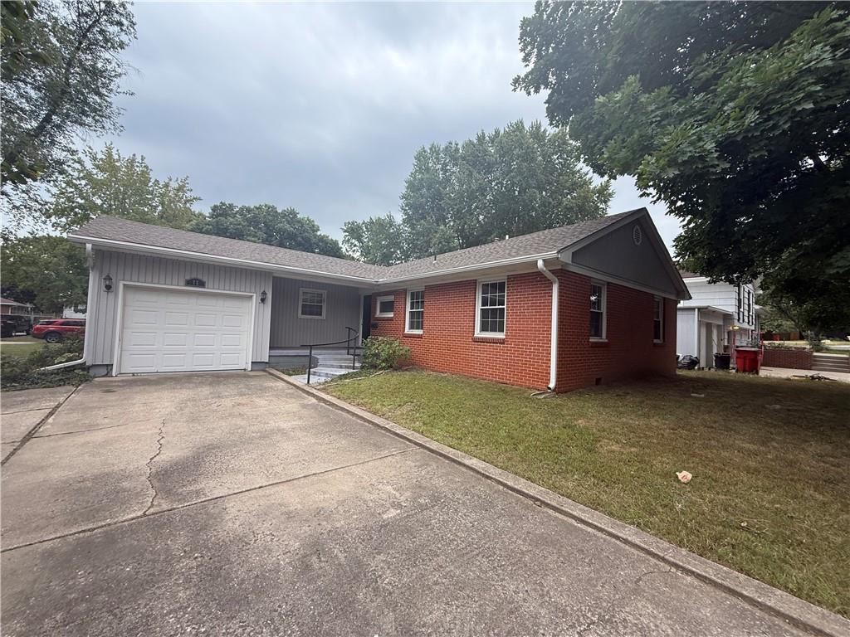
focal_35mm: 14
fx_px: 344
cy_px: 318
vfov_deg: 85.7
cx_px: 425
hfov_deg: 102.1
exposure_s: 1/228
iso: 50
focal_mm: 2.22
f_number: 2.2
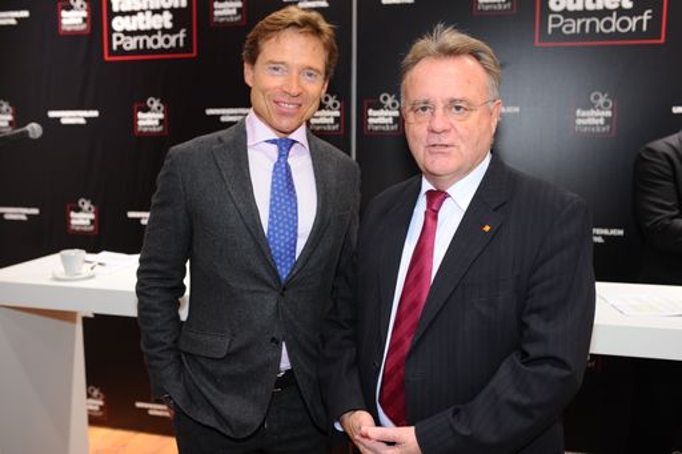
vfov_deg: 37.8
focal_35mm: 35
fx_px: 663
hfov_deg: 54.4
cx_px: 341
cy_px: 227
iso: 800
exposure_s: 1/200
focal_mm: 35
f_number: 3.2
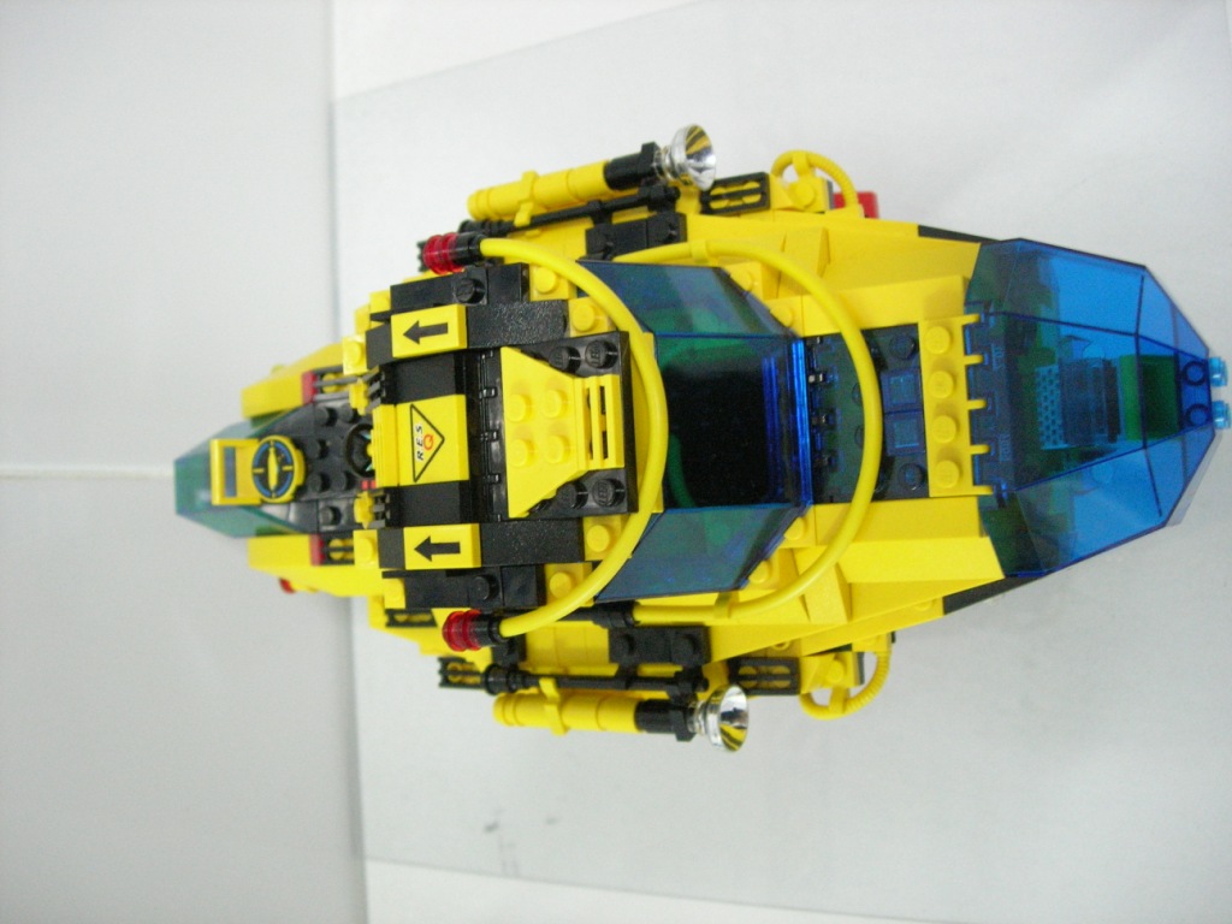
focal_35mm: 38
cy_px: 462
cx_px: 616
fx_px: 1352
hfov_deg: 49.0
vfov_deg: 37.7
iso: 400
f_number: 2.8
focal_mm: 7.8
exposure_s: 1/23.2
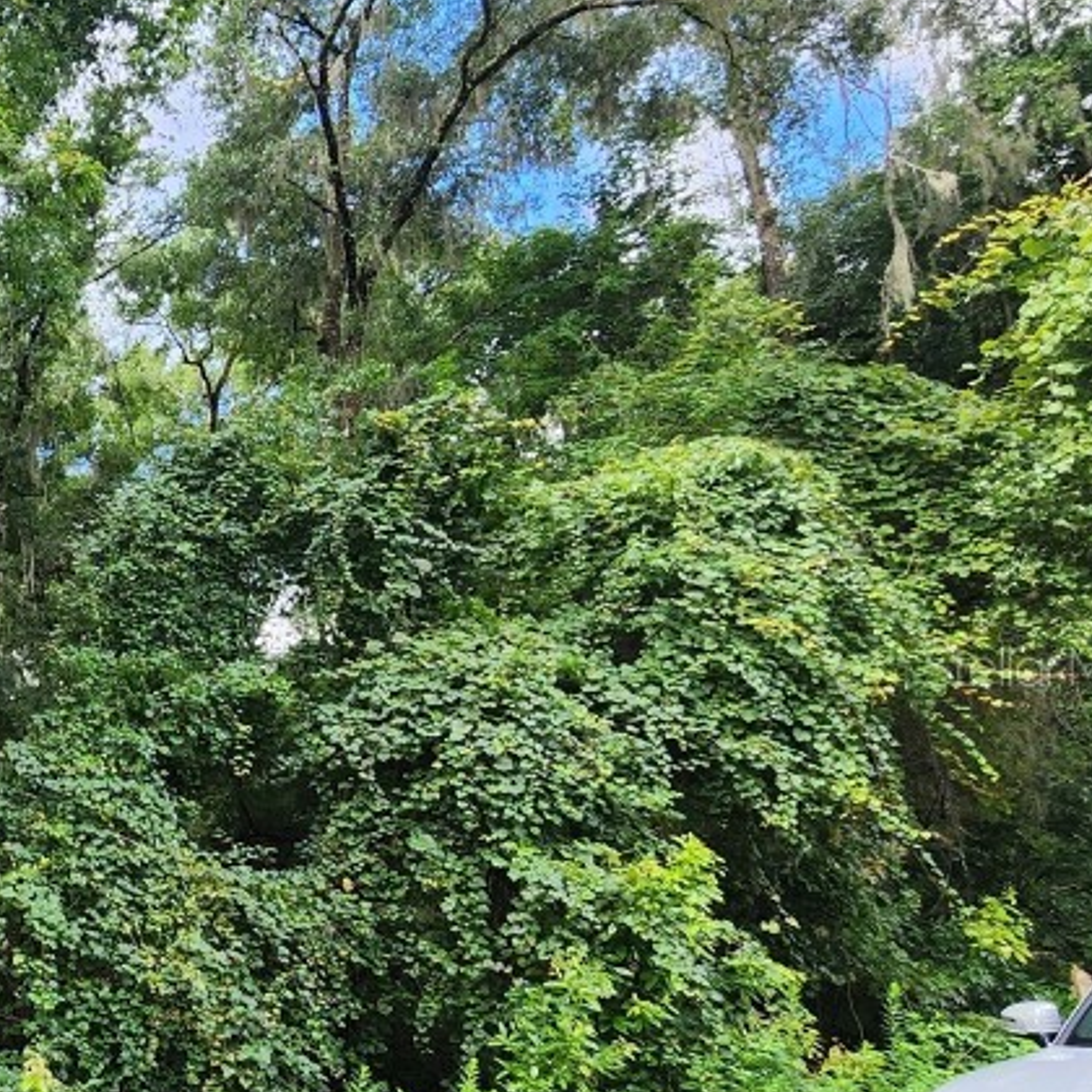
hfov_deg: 42.3
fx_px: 999
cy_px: 666
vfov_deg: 56.8
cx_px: -161
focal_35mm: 28
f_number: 2.2
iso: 50
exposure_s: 1/156
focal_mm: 2.2
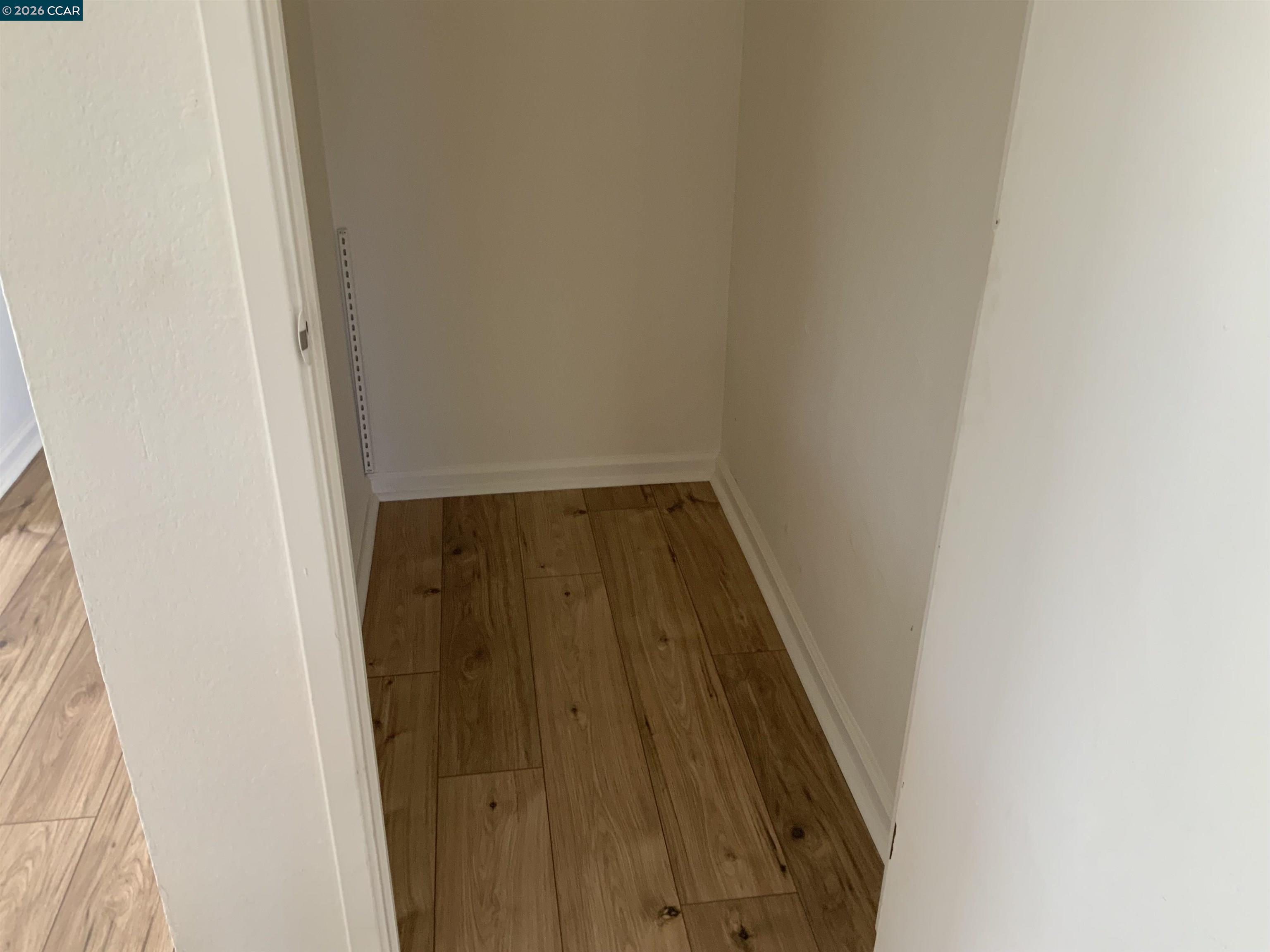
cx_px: 635
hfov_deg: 61.7
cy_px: 476
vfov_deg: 48.2
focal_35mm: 29
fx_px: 1064
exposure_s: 1/60
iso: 64
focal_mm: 3
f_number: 1.8
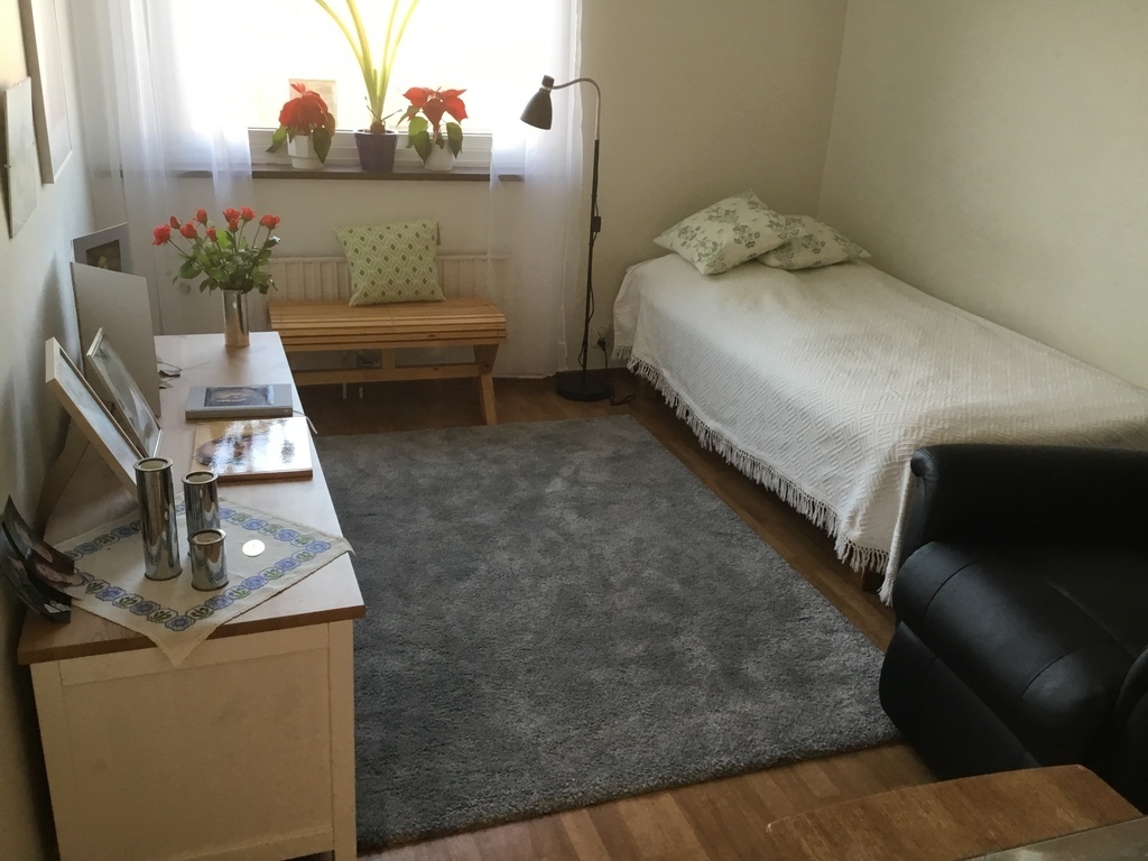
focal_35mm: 31
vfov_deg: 45.4
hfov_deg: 58.4
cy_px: 430
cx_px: 574
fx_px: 1028
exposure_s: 1/33
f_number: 2.4
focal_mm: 3.3
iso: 50
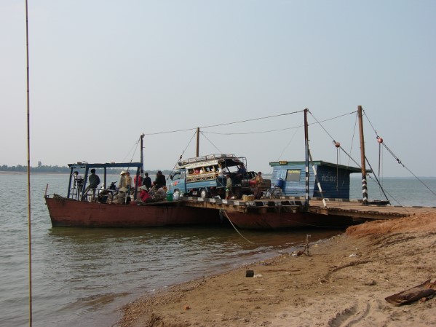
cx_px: 218
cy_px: 164
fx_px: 567
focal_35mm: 45
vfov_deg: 32.2
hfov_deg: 42.1
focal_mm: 7.5
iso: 50
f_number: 9
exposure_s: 1/160
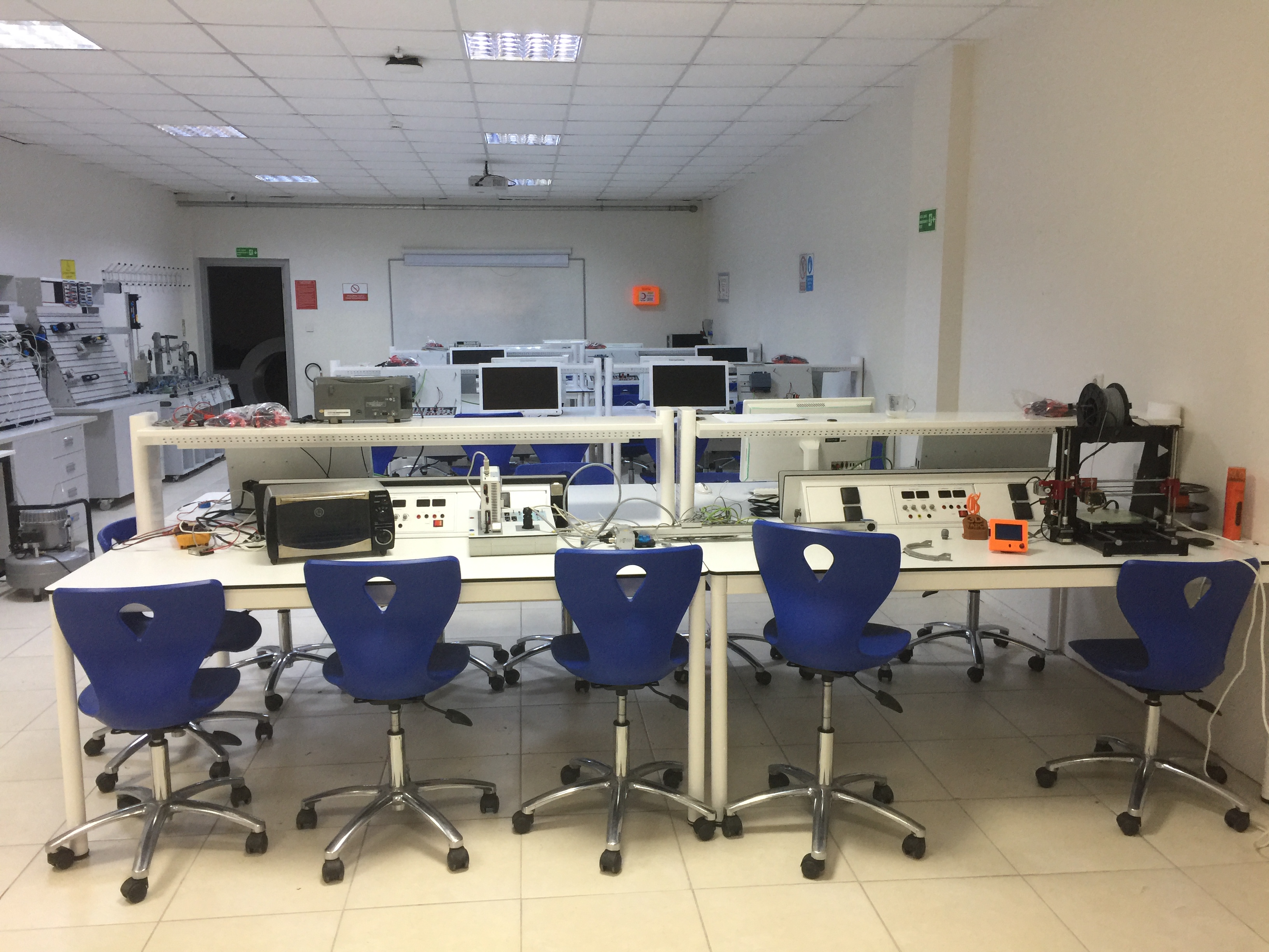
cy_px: 476
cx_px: 634
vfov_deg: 48.2
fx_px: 1063
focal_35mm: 29
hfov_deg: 61.7
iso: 64
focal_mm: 4.15
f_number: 2.2
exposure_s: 1/17
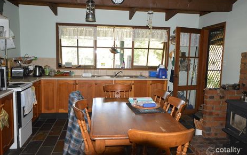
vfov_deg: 40.7
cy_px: 77
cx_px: 124
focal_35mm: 31
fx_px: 209
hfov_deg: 61.2
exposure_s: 1/60
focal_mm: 20
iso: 3200
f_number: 5.6
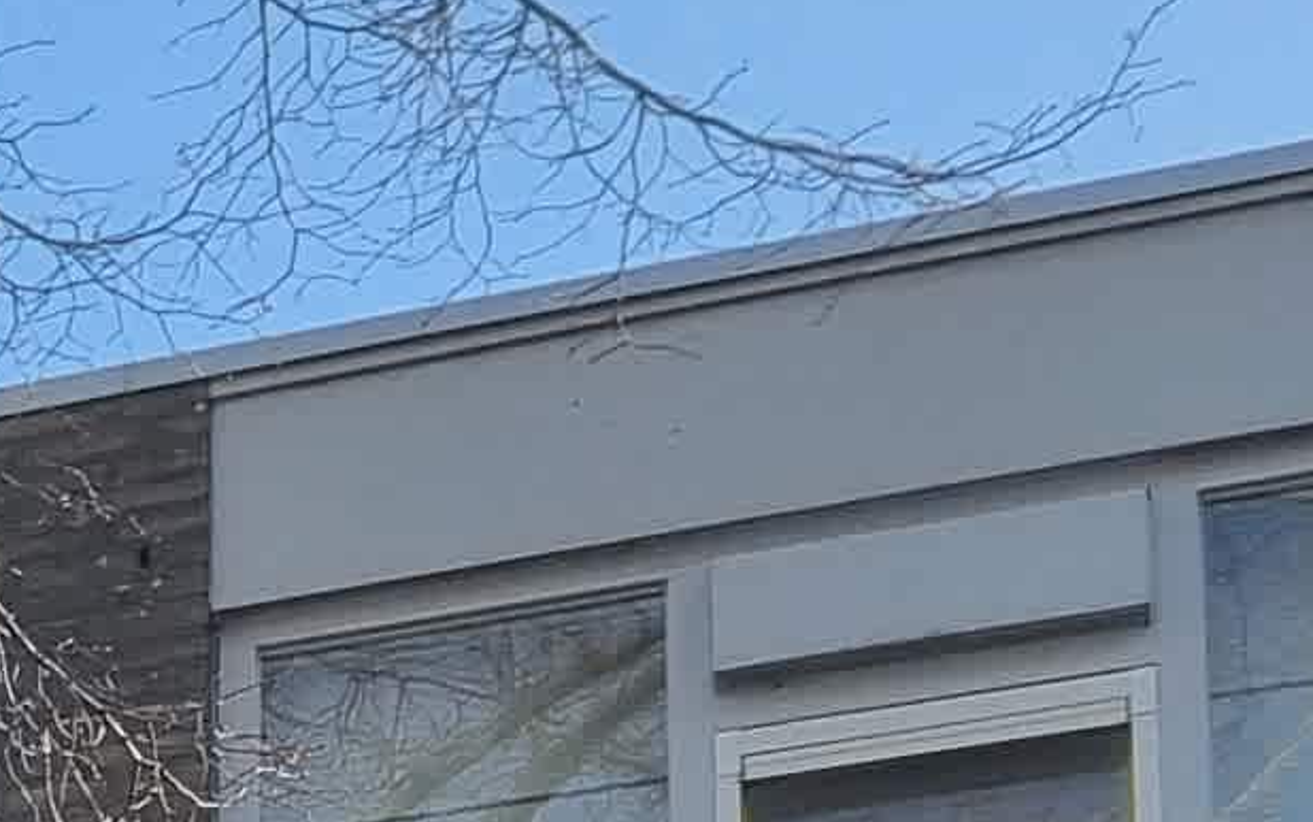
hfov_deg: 9.4
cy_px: 2323
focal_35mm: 180
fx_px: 6443
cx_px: -2549
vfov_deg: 6.7
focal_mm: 5.4
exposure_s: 1/1308
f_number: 1.8
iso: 50
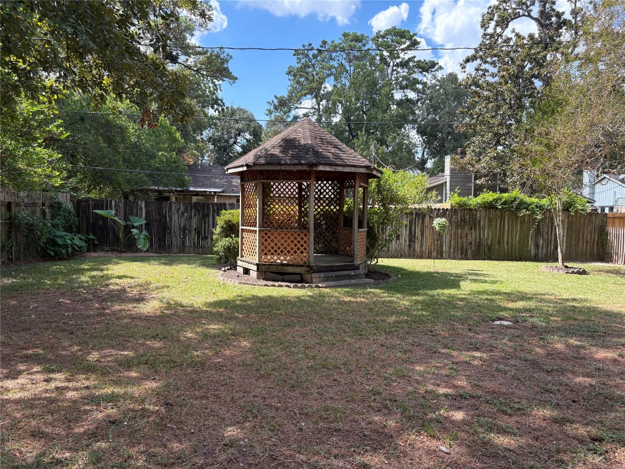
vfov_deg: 53.1
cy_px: 234
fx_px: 469
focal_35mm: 26
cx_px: 312
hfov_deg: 67.3
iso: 64
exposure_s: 1/830
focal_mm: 5.96
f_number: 1.6
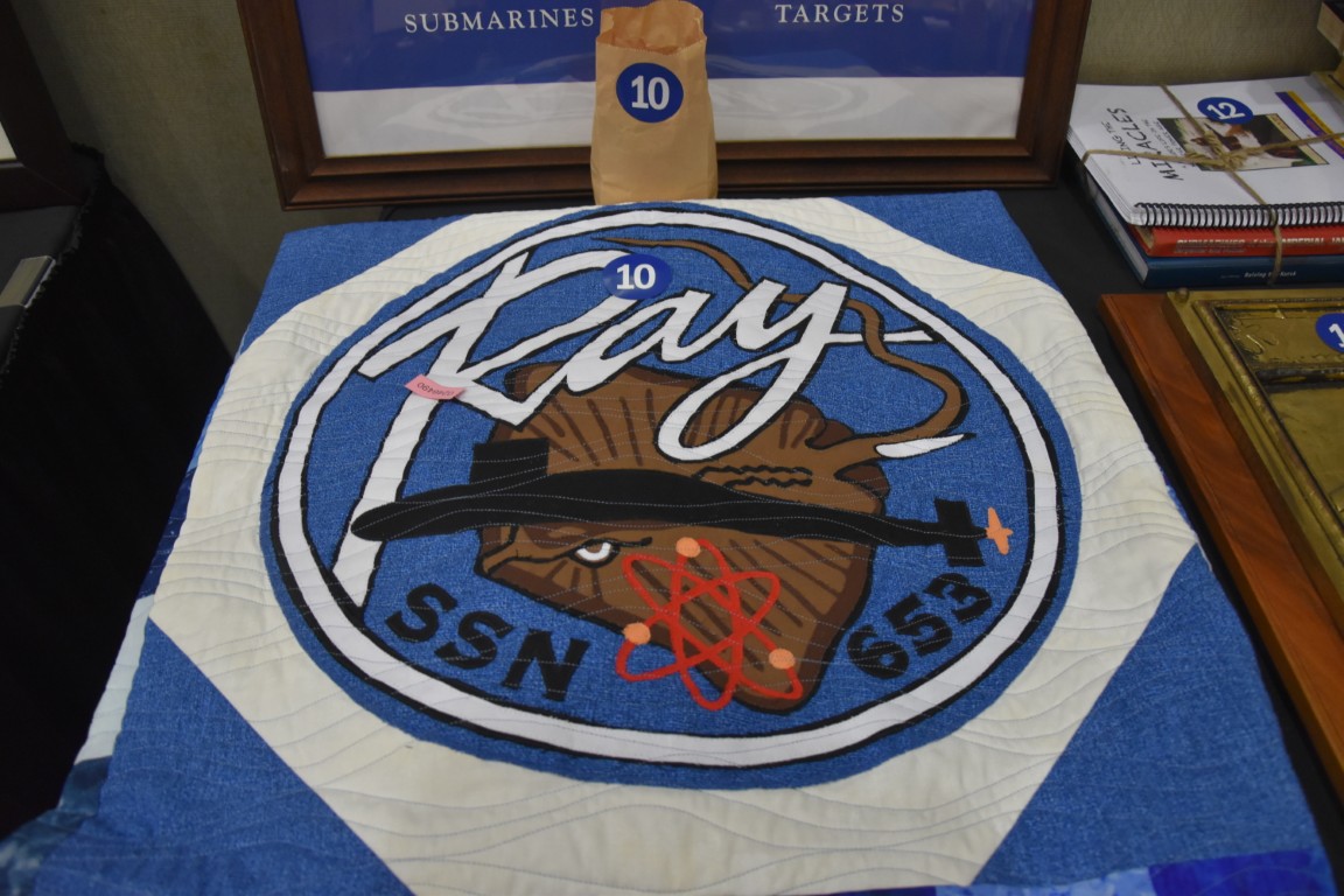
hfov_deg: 67.4
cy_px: 448
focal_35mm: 27
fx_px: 1008
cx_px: 672
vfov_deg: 47.9
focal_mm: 18
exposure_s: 1/60
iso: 1250
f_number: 3.5
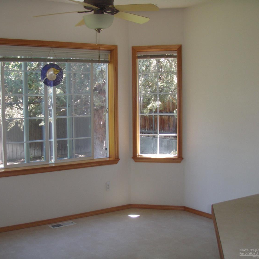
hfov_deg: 37.4
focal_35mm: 45
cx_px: 101
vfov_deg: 37.6
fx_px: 381
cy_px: 130
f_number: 3.5
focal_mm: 6.7
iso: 125
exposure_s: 1/30
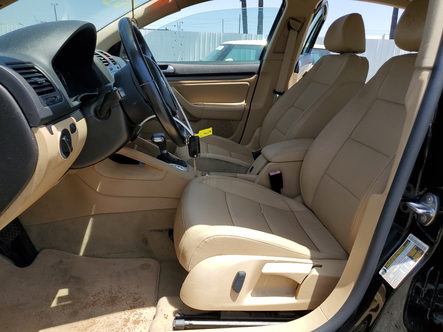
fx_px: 333
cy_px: 166
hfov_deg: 67.3
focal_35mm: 26
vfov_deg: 53.1
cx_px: 222
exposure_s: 1/1429
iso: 50
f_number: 1.5
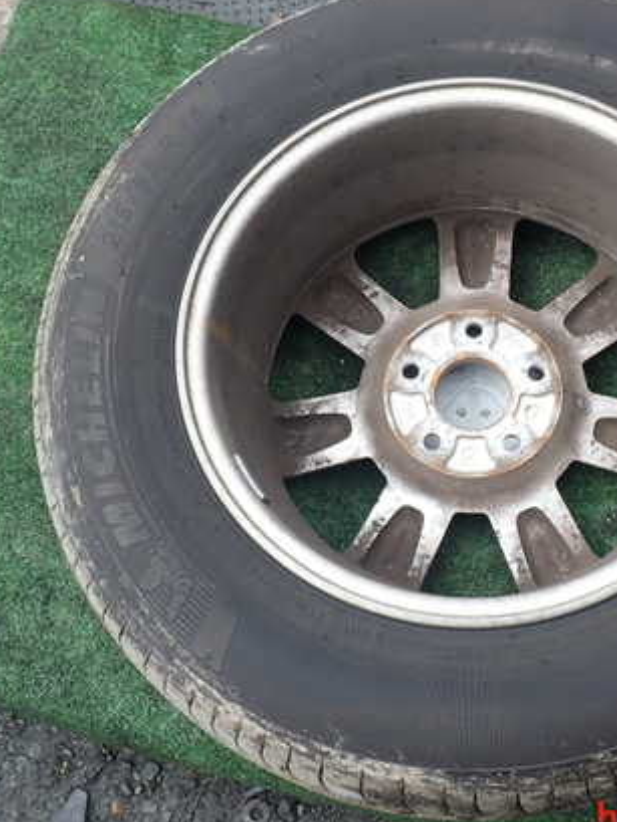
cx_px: 448
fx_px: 1045
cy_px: 394
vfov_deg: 42.9
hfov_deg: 32.4
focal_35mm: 44
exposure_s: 1/400
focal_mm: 5.4
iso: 100
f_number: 3.2
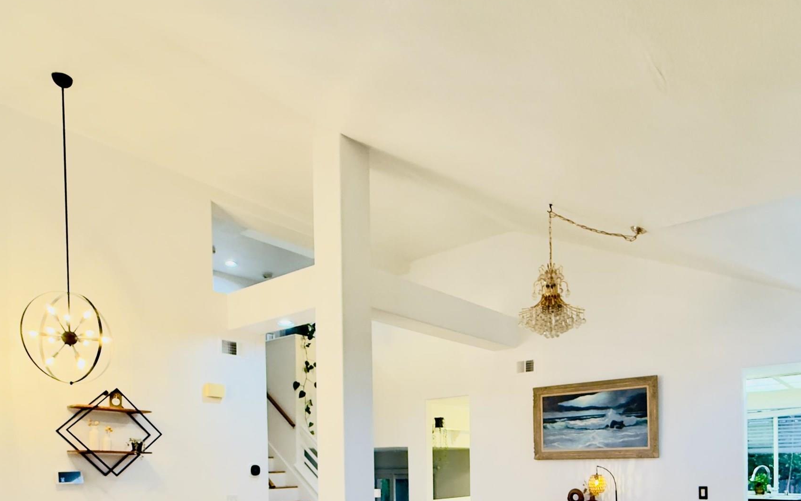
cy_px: 473
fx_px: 589
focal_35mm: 27
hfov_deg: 67.8
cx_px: 476
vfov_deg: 41.5
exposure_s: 1/60
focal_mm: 2.22
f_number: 2.2
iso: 500
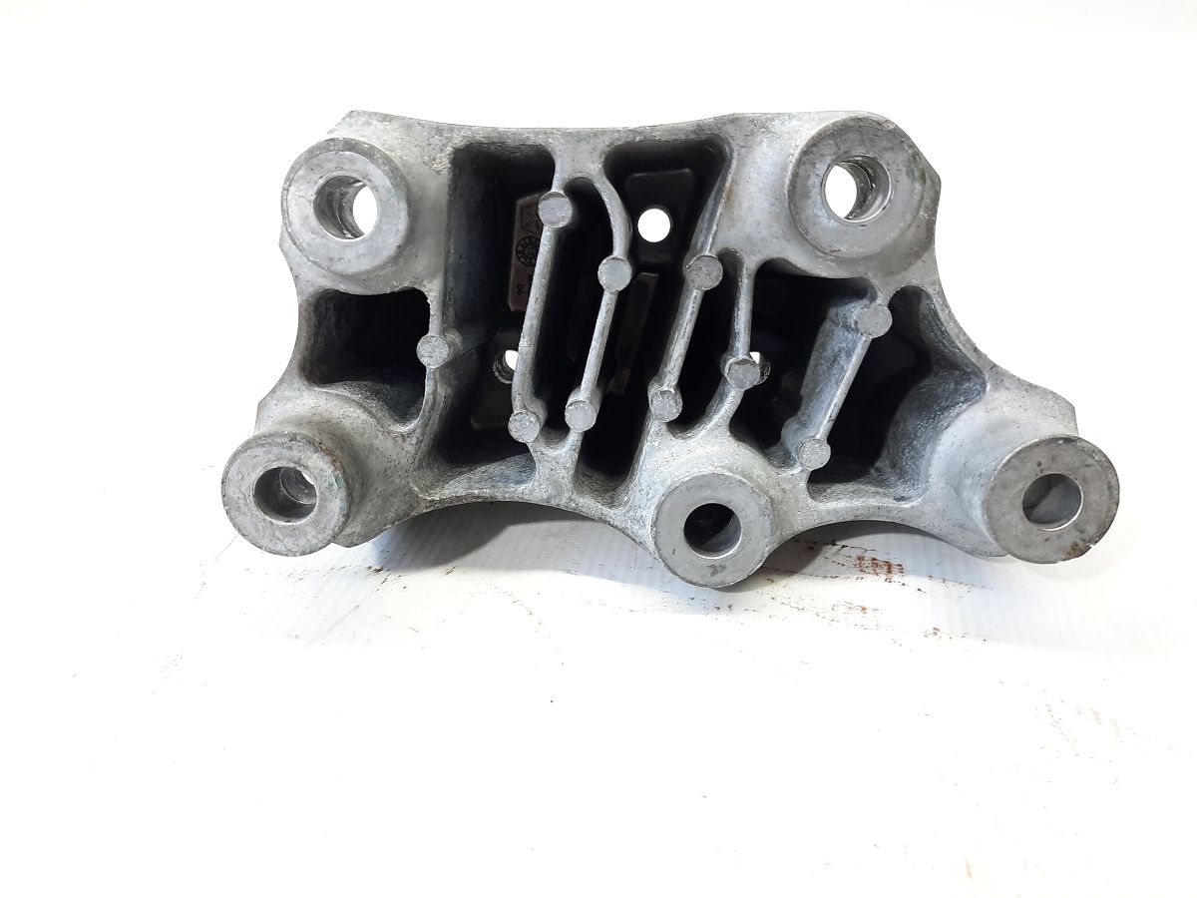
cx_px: 598
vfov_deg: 54.9
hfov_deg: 69.4
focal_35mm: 25
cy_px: 449
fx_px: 864
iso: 125
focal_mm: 4.6
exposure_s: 1/50
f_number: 2
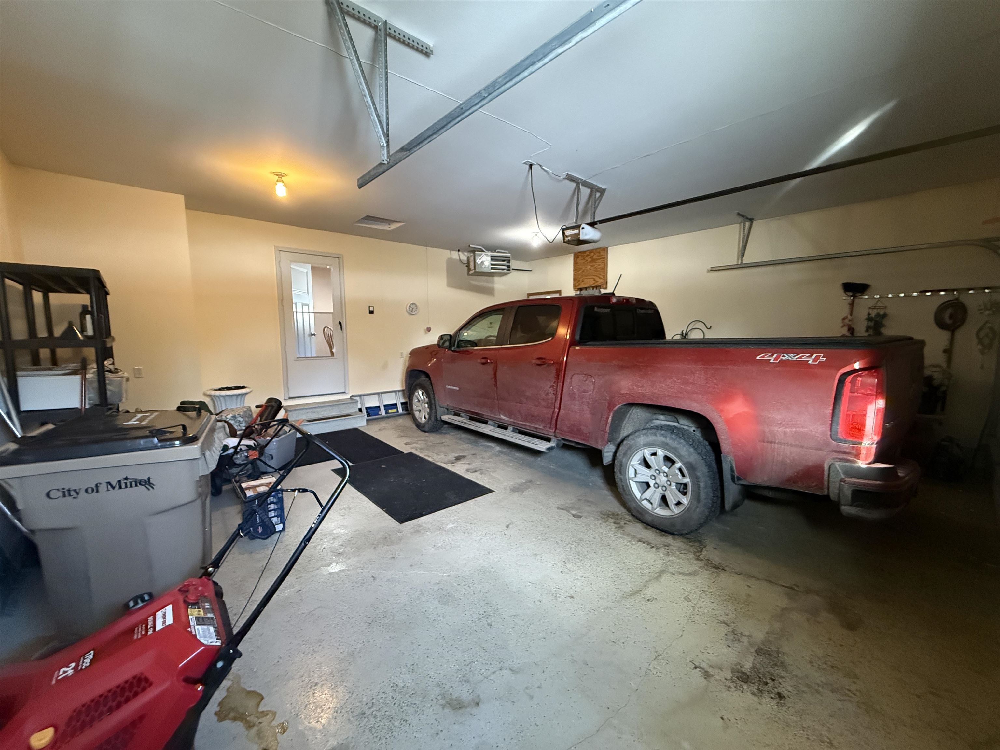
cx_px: 500
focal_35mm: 14
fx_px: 404
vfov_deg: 85.7
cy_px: 375
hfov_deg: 102.1
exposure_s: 1/60
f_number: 2.2
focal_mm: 2.22
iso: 1250
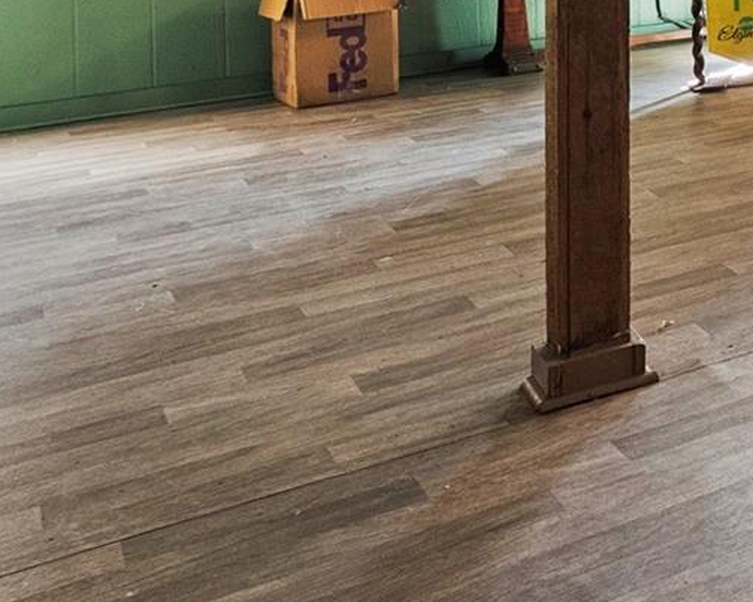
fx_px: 1359
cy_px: -229
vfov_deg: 21.9
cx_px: 1349
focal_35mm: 61
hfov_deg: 21.1
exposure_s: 1/2.5
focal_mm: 16
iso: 250
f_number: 8
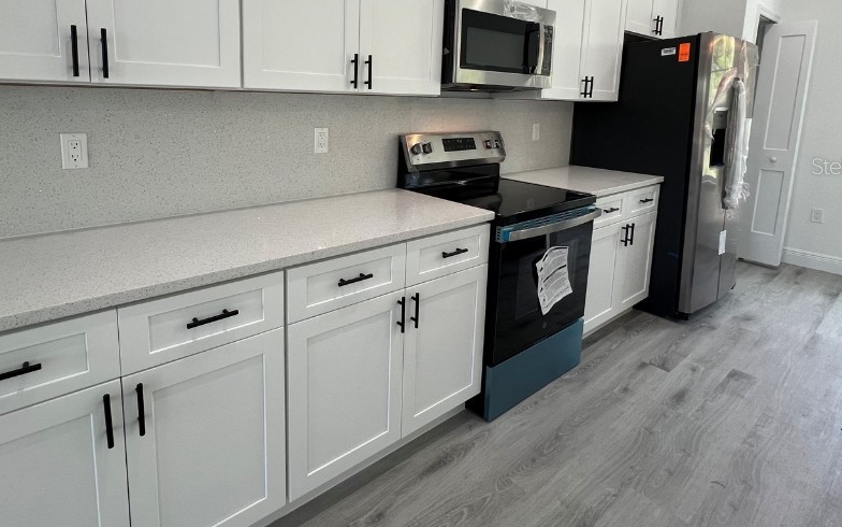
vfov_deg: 63.0
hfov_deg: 90.5
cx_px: 363
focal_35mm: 18
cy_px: 166
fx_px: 413
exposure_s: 1/120
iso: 80
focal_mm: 1.57
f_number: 1.8
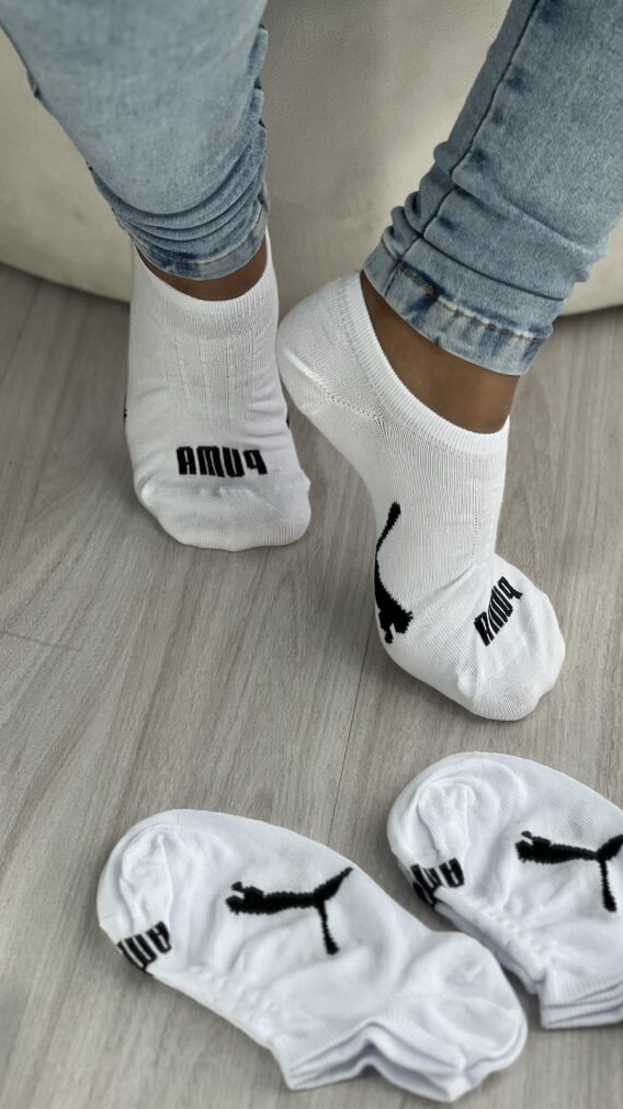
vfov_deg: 25.0
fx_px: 2499
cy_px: 553
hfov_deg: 14.2
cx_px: 394
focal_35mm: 85
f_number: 2.8
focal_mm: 9
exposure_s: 1/121
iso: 64
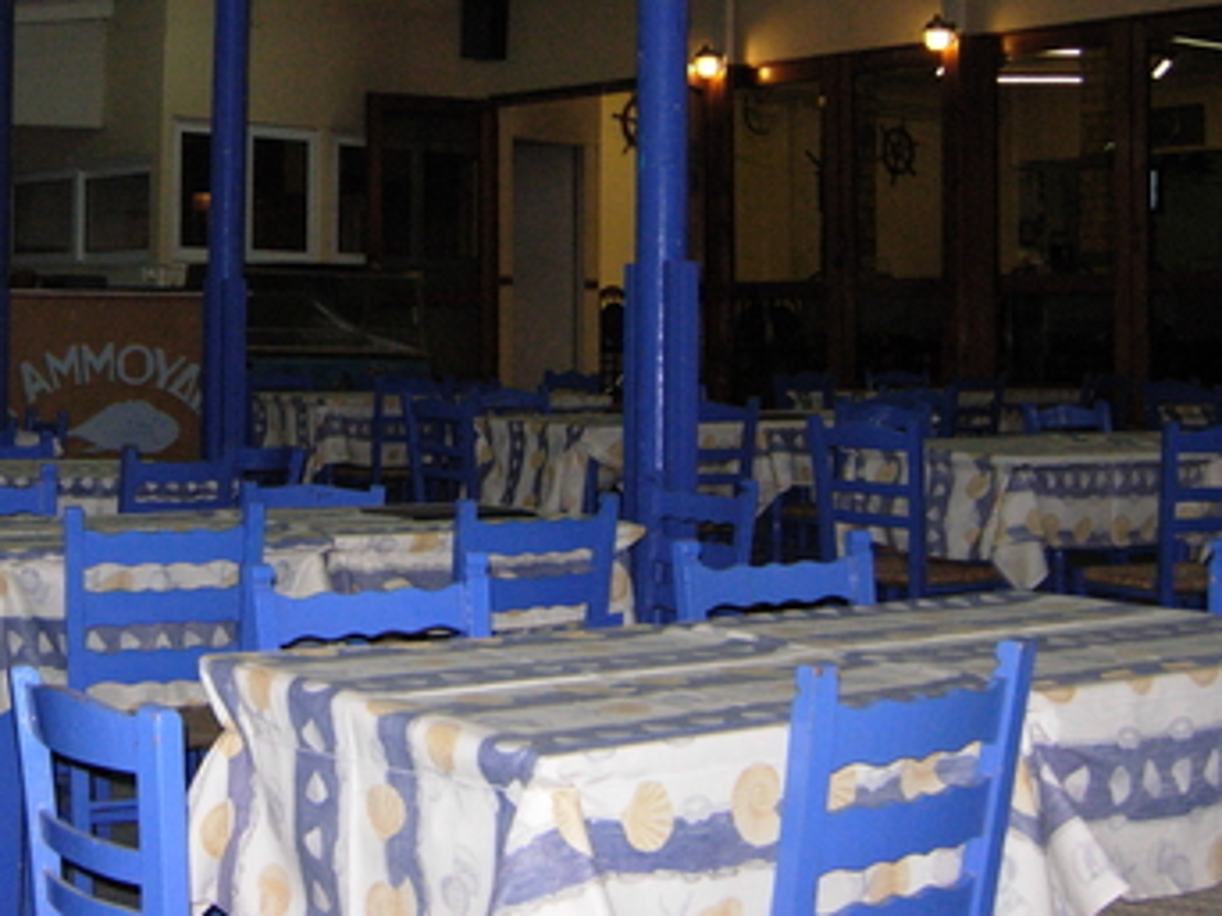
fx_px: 2223
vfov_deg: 23.0
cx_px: 353
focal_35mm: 63
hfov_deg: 30.4
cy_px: 200
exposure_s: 1/181
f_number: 2.7
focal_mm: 7.5
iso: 200
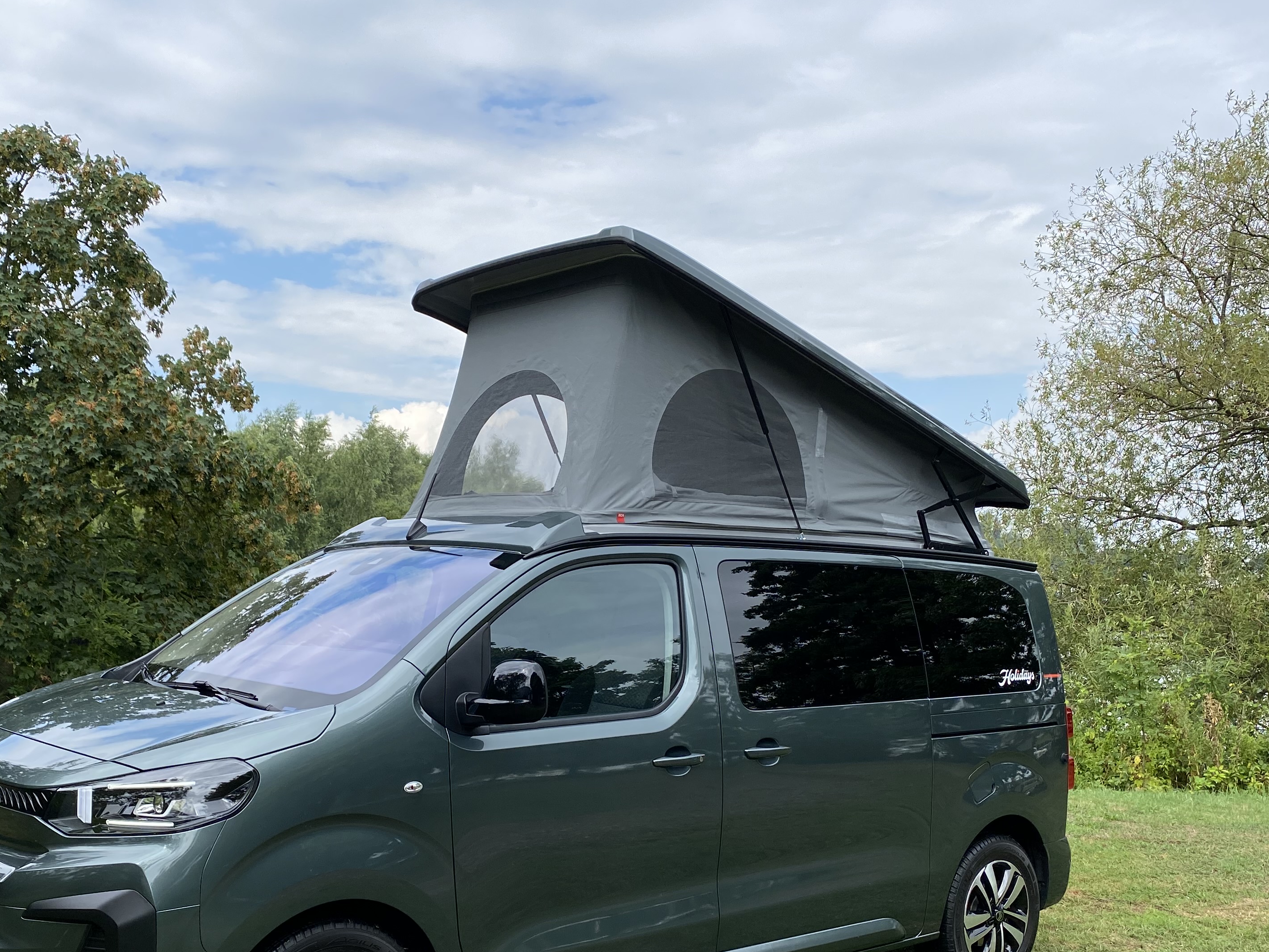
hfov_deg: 49.8
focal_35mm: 37
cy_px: 620
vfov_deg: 38.3
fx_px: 1356
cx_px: 501
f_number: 1.8
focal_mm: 4.25
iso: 32
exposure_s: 1/2141
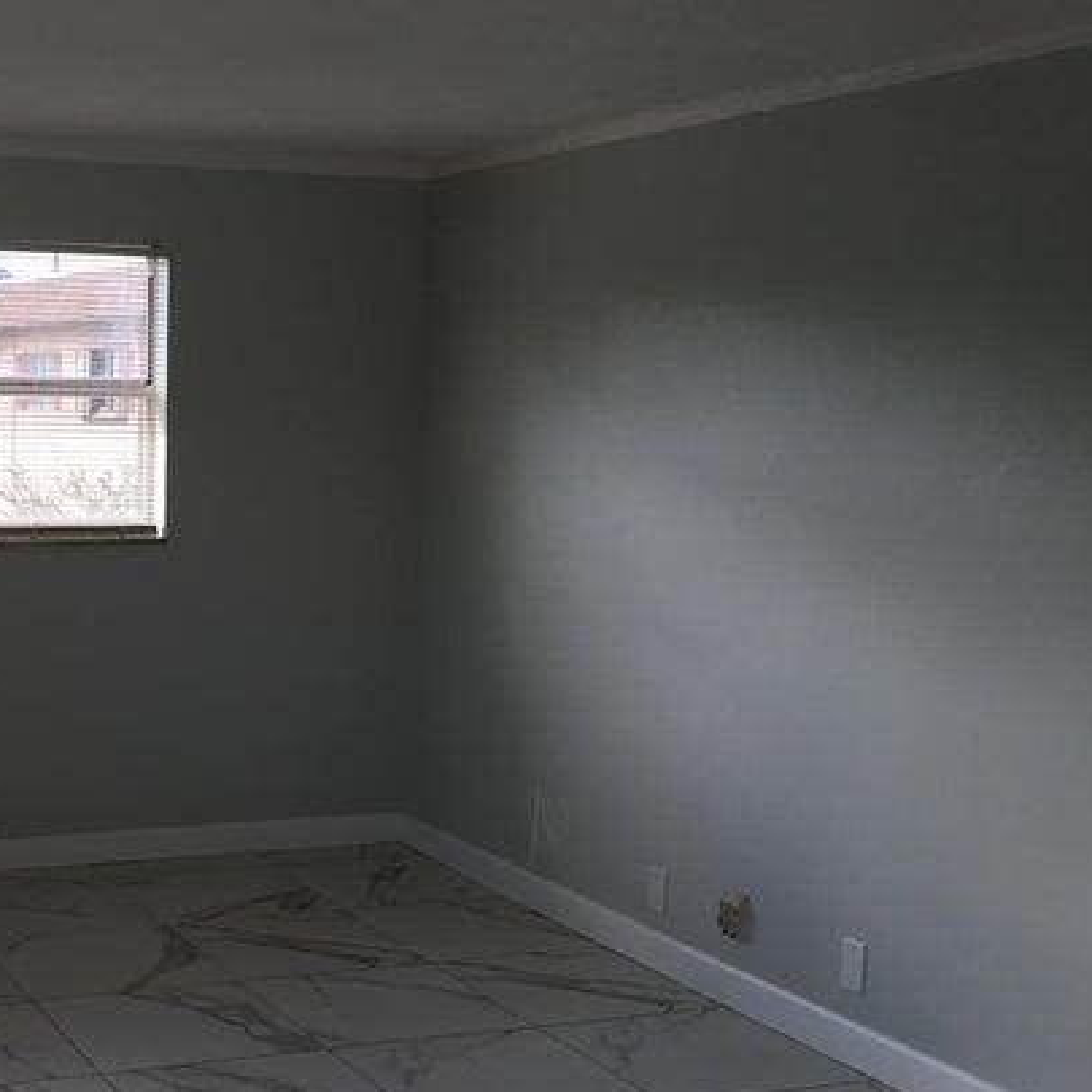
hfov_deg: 30.7
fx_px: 1927
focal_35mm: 54
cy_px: 755
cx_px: 187
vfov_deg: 31.3
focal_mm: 4.15
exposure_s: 1/211
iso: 25
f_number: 2.2
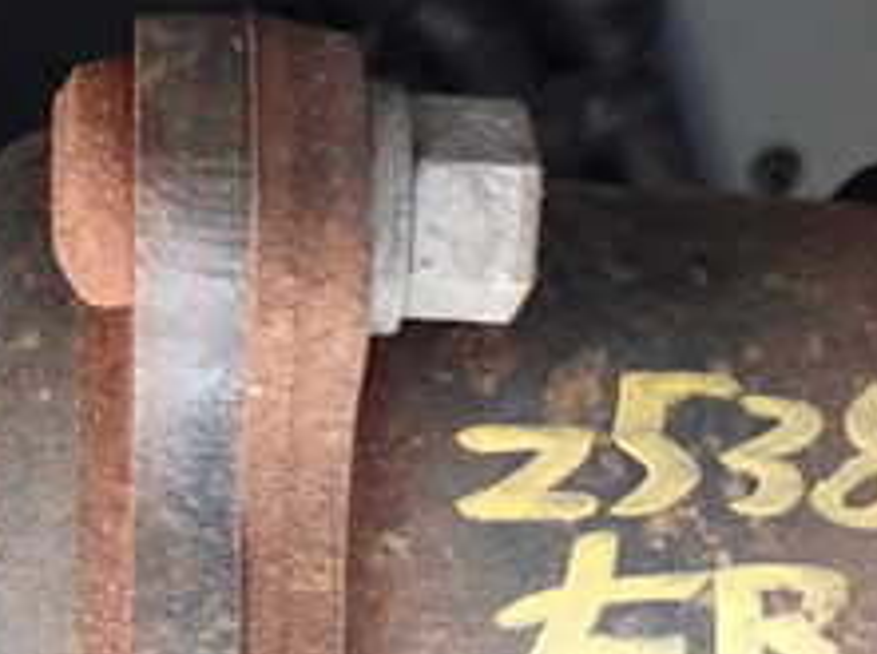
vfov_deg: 21.4
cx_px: 754
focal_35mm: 68
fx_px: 1720
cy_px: 499
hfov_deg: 27.8
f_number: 2
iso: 800
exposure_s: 1/30
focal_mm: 4.5
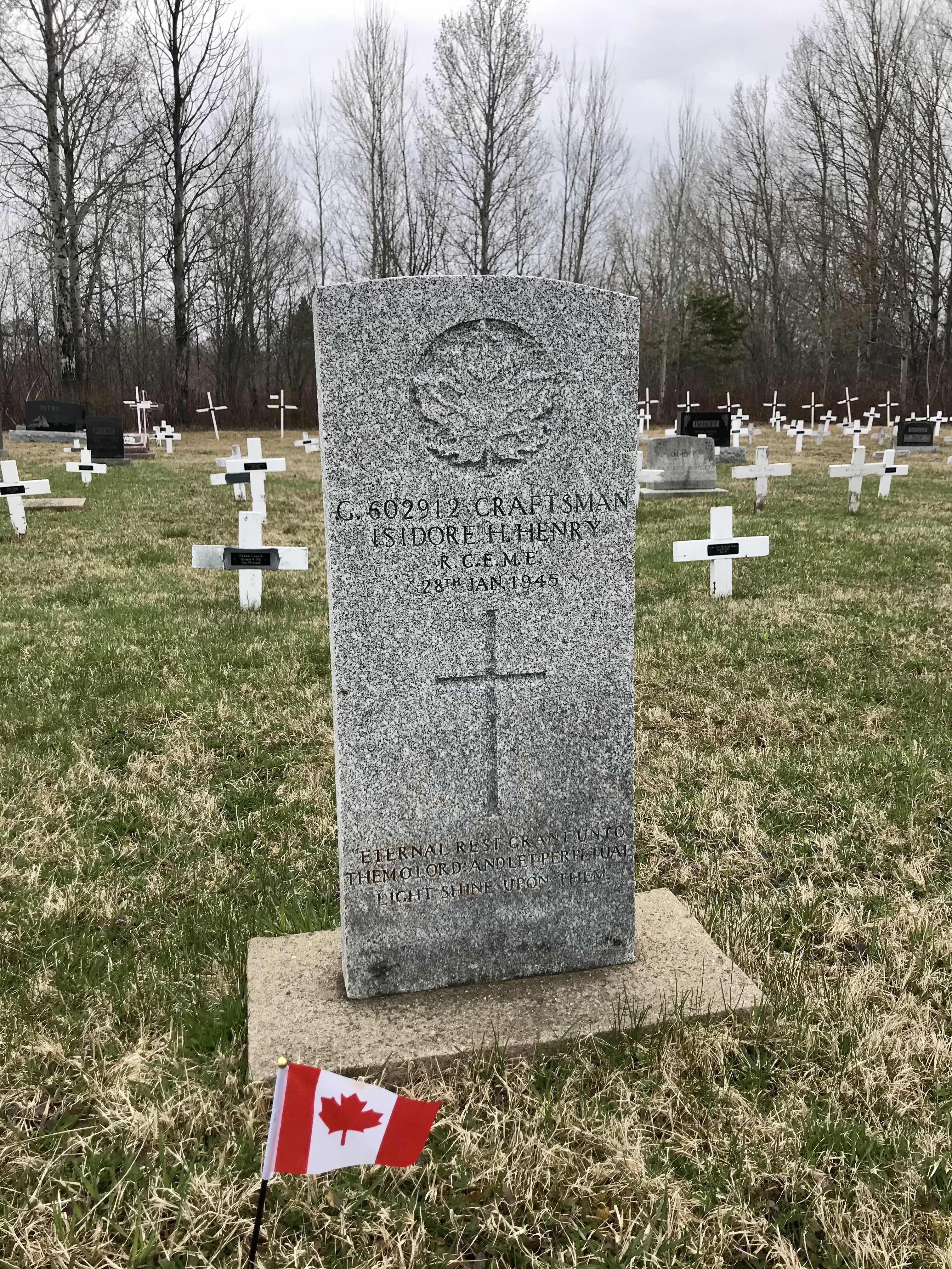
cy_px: 634
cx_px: 476
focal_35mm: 28
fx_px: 1027
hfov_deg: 49.7
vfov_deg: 63.4
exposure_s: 1/1953
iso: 20
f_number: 1.8
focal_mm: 3.99
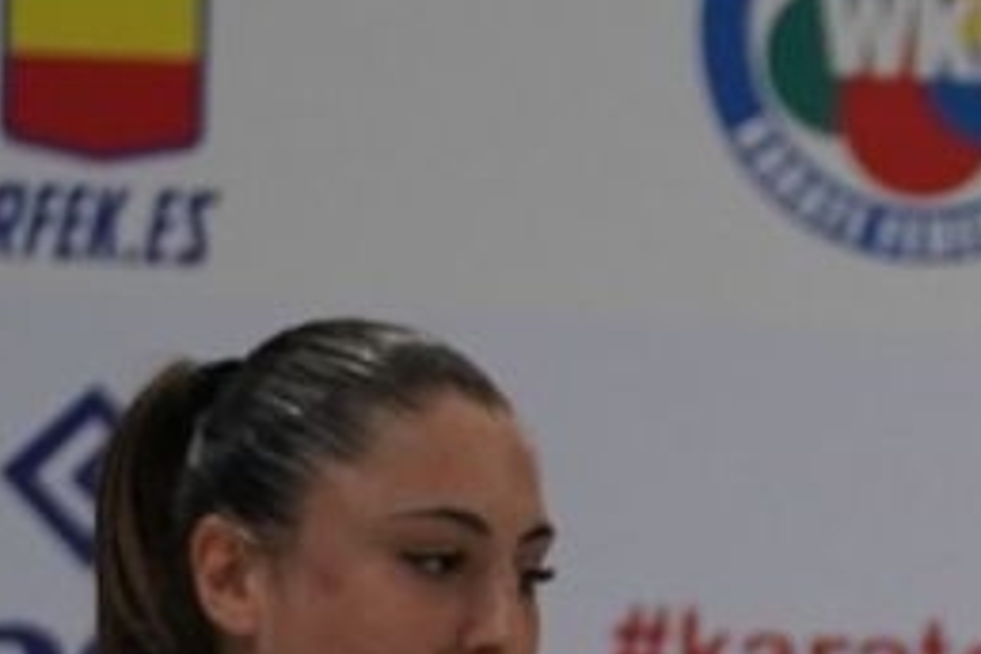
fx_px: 25994
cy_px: 1943
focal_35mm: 954
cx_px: 1810
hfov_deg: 2.2
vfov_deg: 1.4
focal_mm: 137
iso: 1600
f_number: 2.8
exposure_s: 1/1000
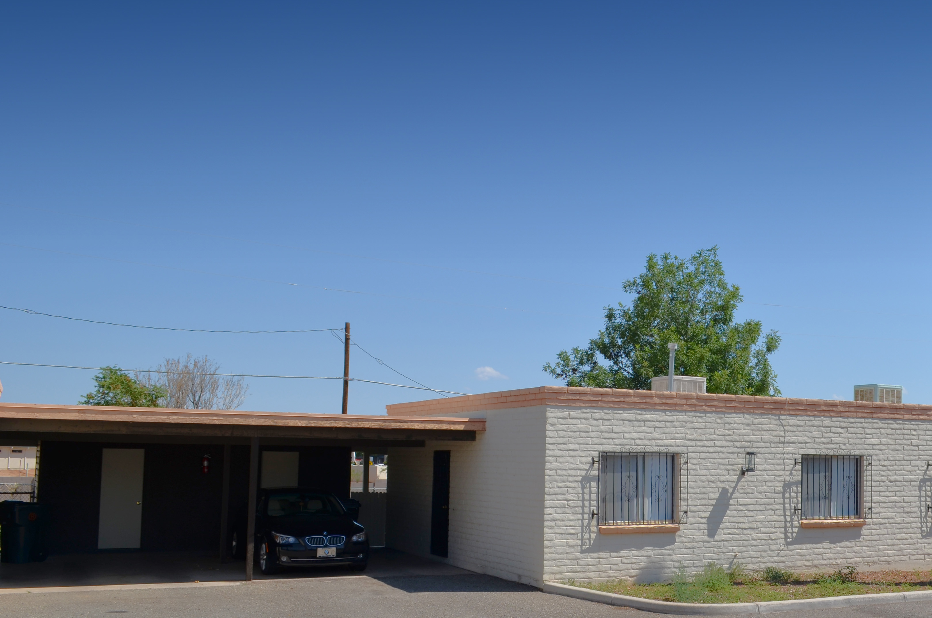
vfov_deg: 32.5
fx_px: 1059
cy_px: 335
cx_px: 703
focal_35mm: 41
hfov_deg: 45.8
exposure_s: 1/320
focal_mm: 18
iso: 100
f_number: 9
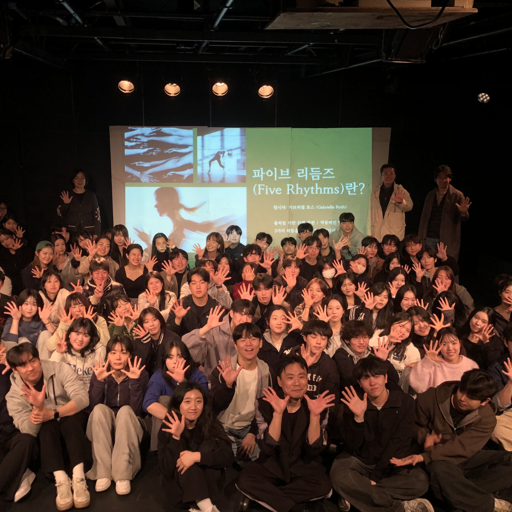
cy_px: 256
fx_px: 569
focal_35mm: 34
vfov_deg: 48.5
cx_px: 247
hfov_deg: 48.4
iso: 400
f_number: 1.8
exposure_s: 1/60
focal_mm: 3.99
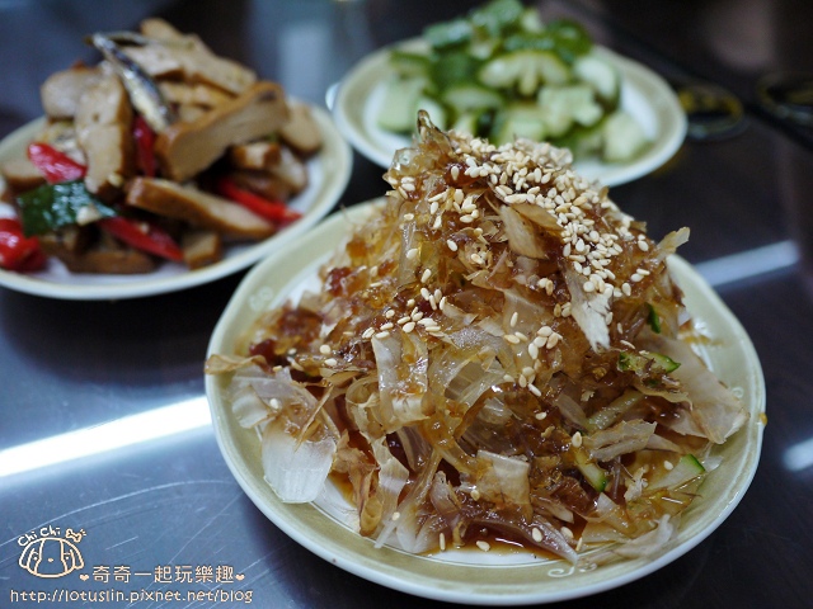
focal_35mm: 28
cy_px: 304
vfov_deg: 49.7
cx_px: 406
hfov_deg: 63.4
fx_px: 658
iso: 400
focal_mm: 14
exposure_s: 1/60
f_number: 2.5
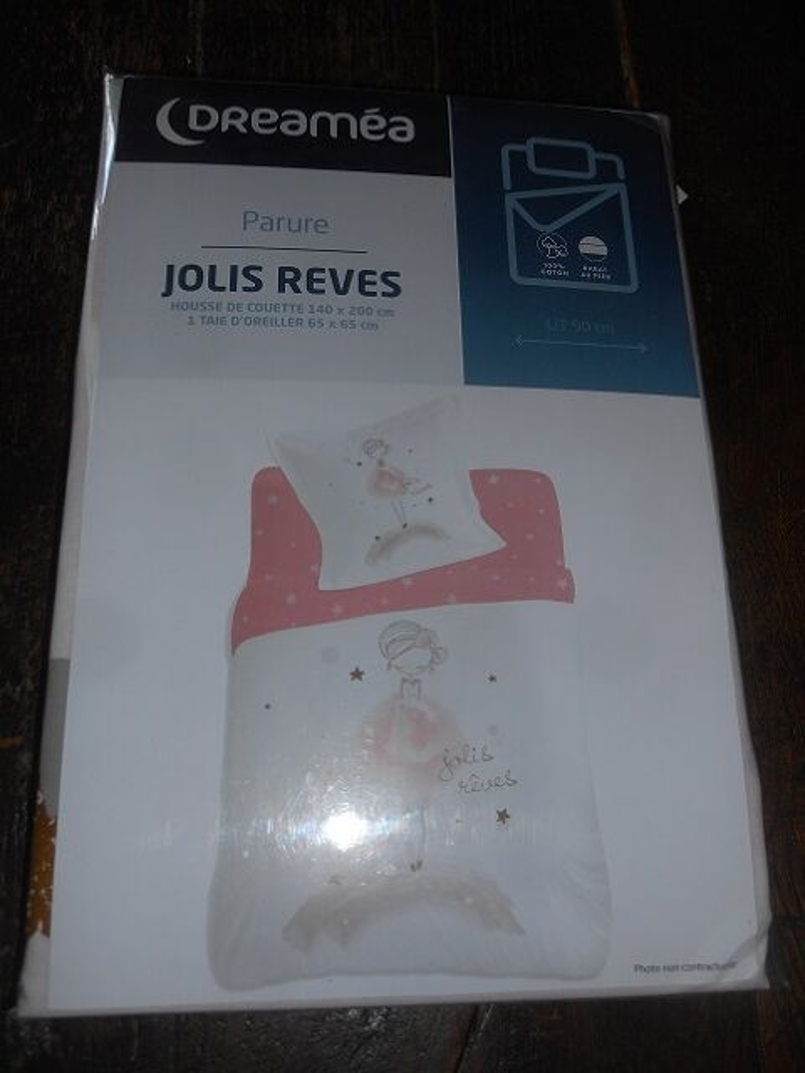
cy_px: 536
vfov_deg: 58.4
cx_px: 402
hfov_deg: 45.4
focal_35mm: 31
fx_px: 961
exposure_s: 1/25
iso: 80
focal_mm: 5.5
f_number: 3.6
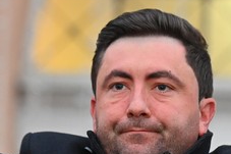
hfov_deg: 4.5
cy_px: 95
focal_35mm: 458
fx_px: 2937
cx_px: 138
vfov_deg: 3.0
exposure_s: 1/125
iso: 3200
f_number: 2.8
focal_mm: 130
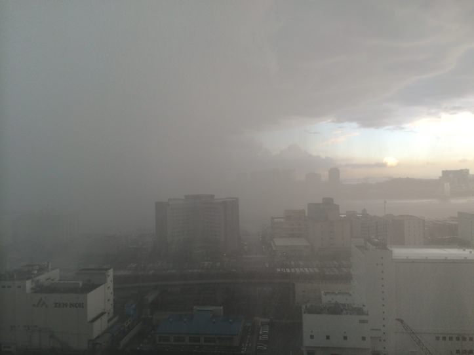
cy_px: 178
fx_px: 411
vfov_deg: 46.8
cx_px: 237
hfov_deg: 60.0
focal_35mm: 30
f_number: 2.2
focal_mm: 4.12
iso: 40
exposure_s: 1/120
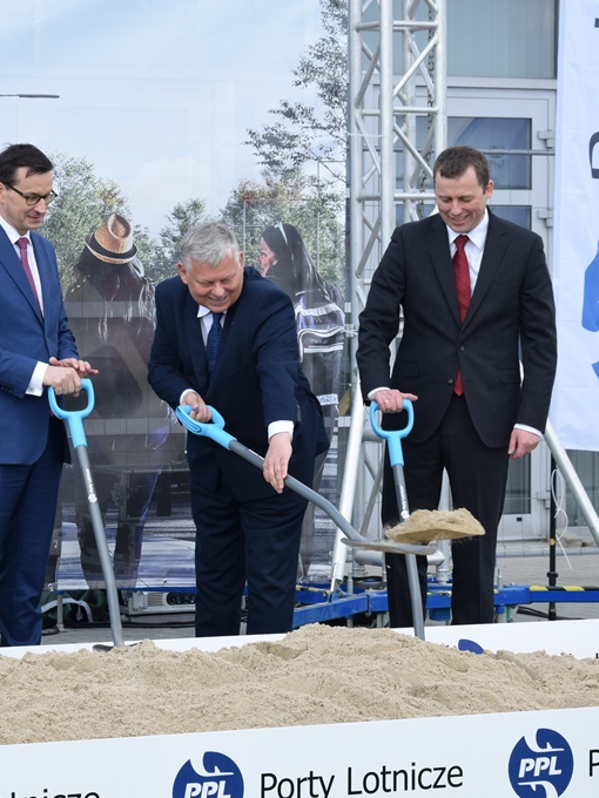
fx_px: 3507
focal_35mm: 152
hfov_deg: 9.8
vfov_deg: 13.0
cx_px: 194
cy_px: 398
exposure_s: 1/250
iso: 250
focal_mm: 70
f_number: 8
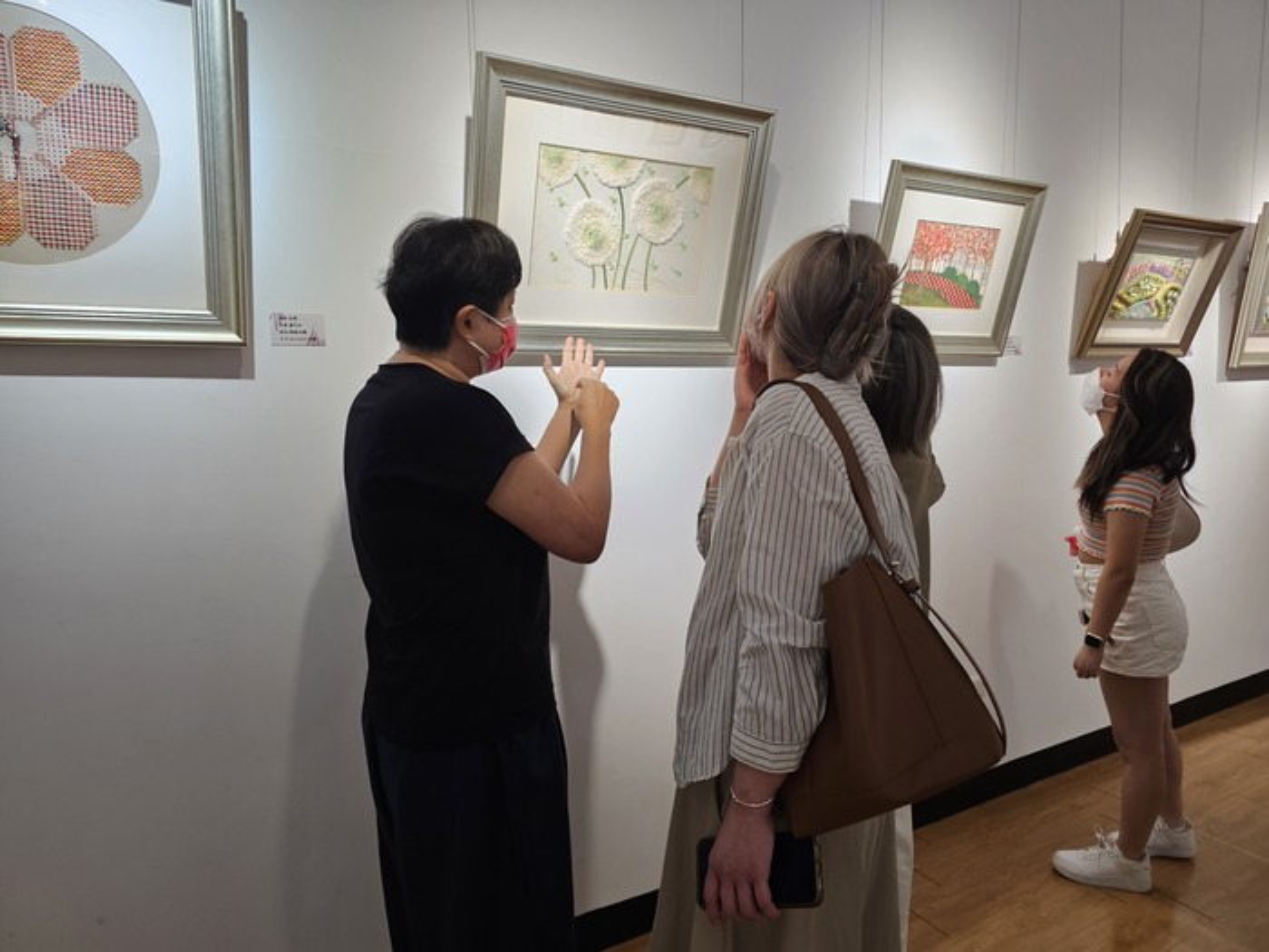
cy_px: 476
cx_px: 634
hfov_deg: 73.9
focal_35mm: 23
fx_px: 843
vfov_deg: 58.9
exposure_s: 1/180
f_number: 1.7
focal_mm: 6.3
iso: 125
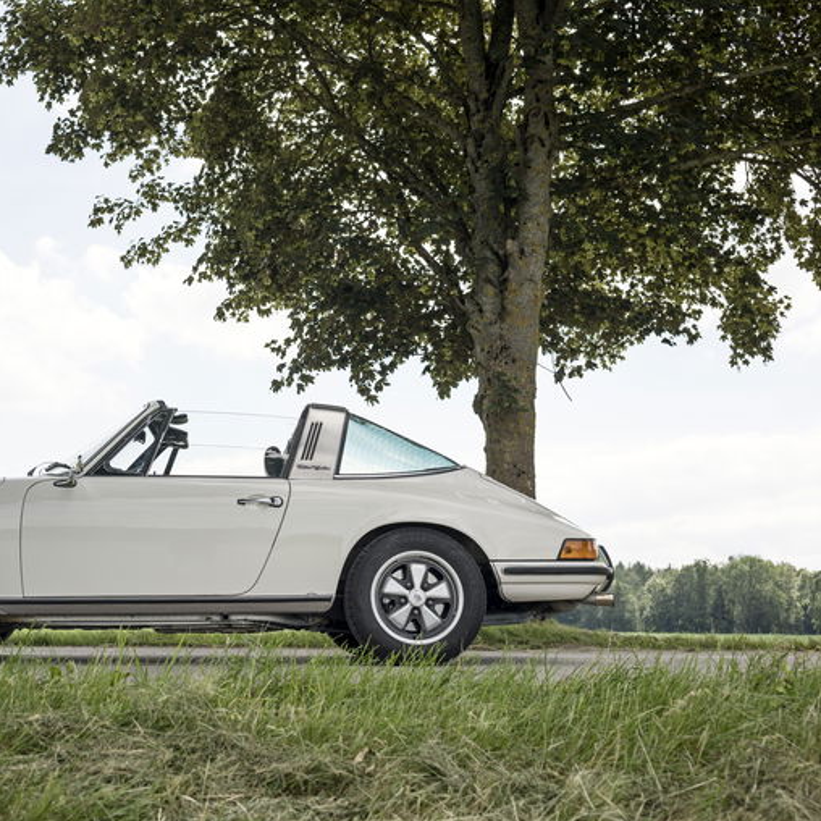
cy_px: 412
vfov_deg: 37.6
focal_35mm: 45
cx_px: 255
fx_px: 1207
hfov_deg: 37.0
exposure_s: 1/640
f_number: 5.6
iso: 160
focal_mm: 35
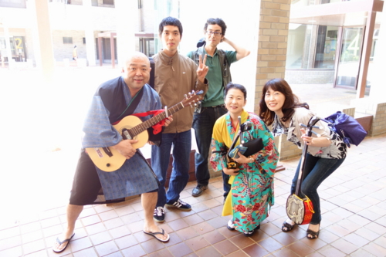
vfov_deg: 46.4
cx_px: 193
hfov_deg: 65.5
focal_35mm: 28
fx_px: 300
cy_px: 128
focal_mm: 10.4
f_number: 1.8
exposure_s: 1/60
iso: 125
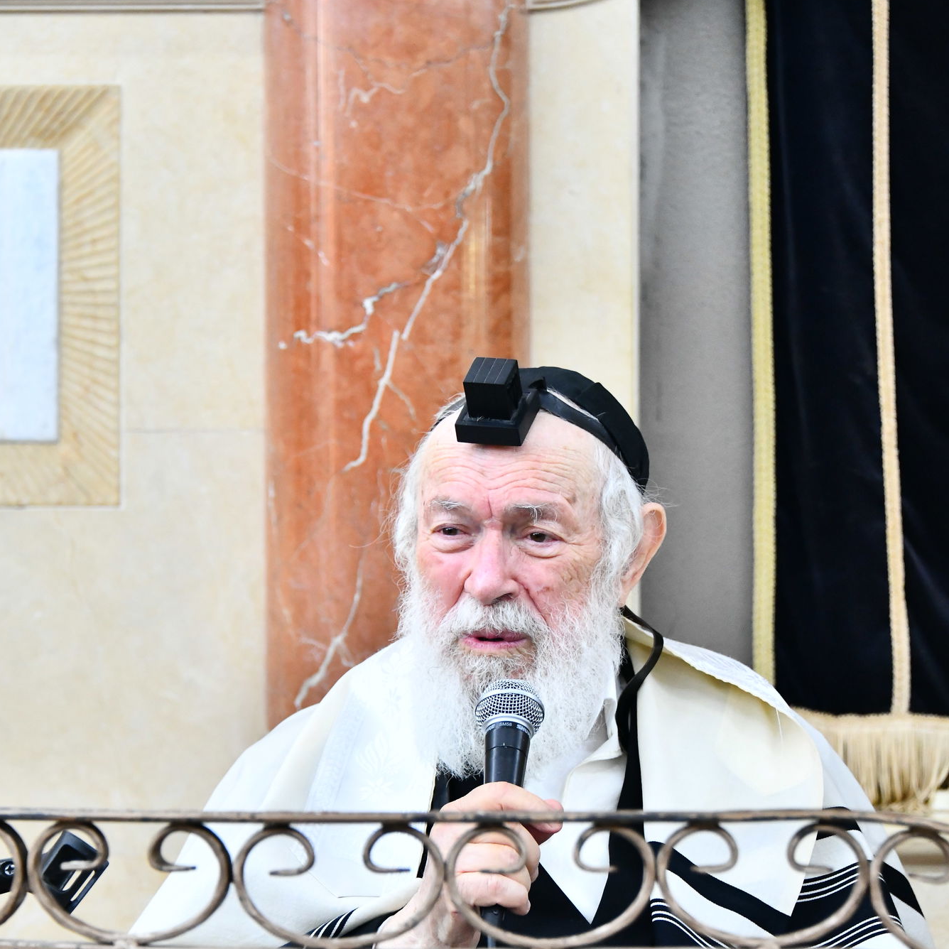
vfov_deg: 10.7
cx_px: 459
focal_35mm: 163
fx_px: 5056
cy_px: 622
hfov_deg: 10.7
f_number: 5.6
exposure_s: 1/160
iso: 3200
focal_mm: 122
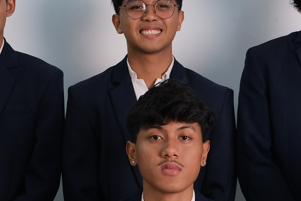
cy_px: 187
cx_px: 132
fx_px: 903
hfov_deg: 18.9
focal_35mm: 108
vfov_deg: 12.6
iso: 640
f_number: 4.2
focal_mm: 20.3
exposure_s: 1/60
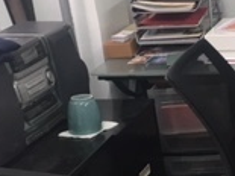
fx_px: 814
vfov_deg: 12.2
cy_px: 165
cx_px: 293
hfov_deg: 15.7
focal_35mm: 120
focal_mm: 4.15
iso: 64
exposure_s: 1/30
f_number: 2.2
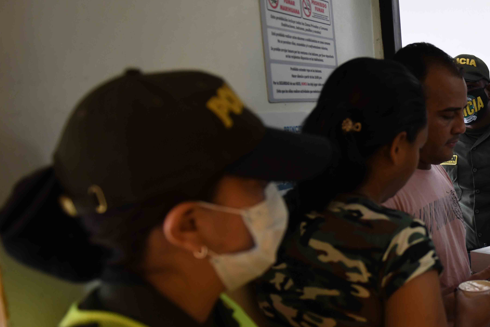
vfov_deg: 28.5
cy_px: 218
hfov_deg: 38.0
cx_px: 472
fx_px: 640
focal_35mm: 47
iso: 1000
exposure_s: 1/80
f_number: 2.8
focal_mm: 24
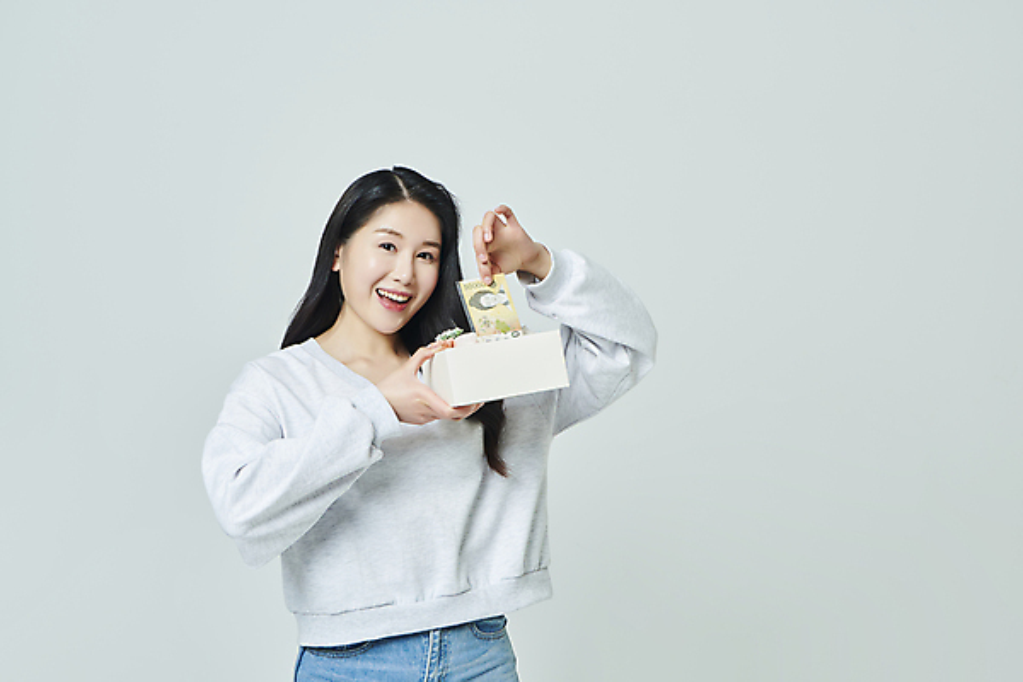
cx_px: 512
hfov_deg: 36.2
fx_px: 1563
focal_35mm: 55
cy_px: 341
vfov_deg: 24.6
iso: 100
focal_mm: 55
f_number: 11
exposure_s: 1/125
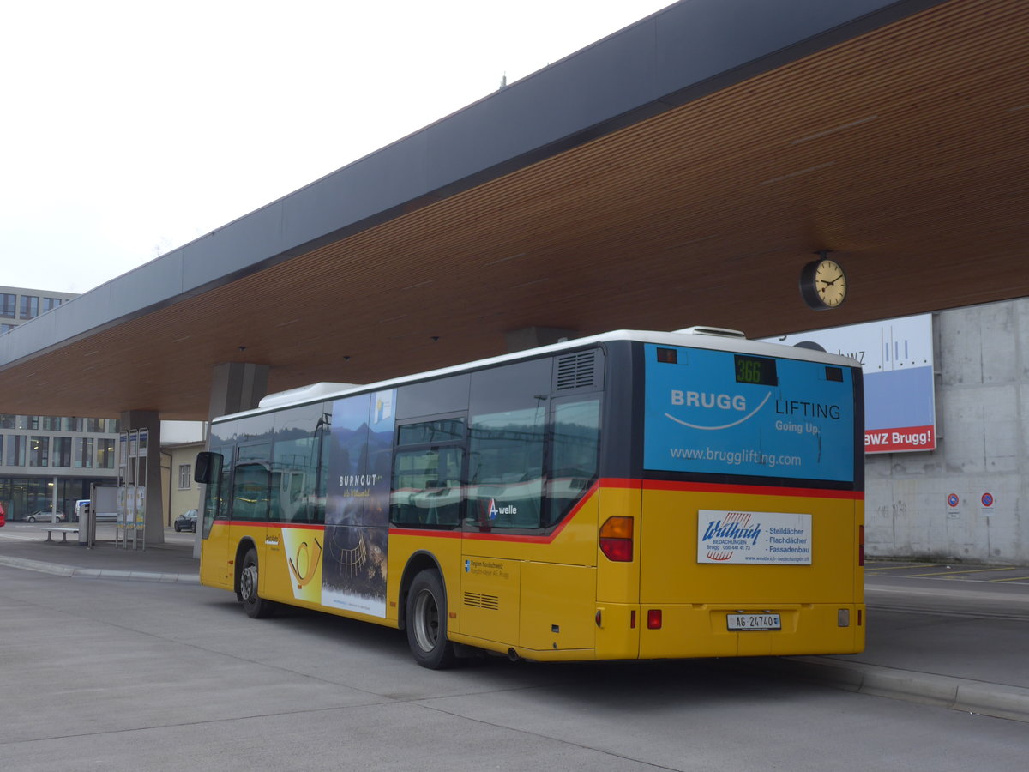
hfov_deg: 42.9
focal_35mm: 44
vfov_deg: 32.9
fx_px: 1308
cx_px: 514
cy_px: 386
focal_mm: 9
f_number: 2.8
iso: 80
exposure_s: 1/100
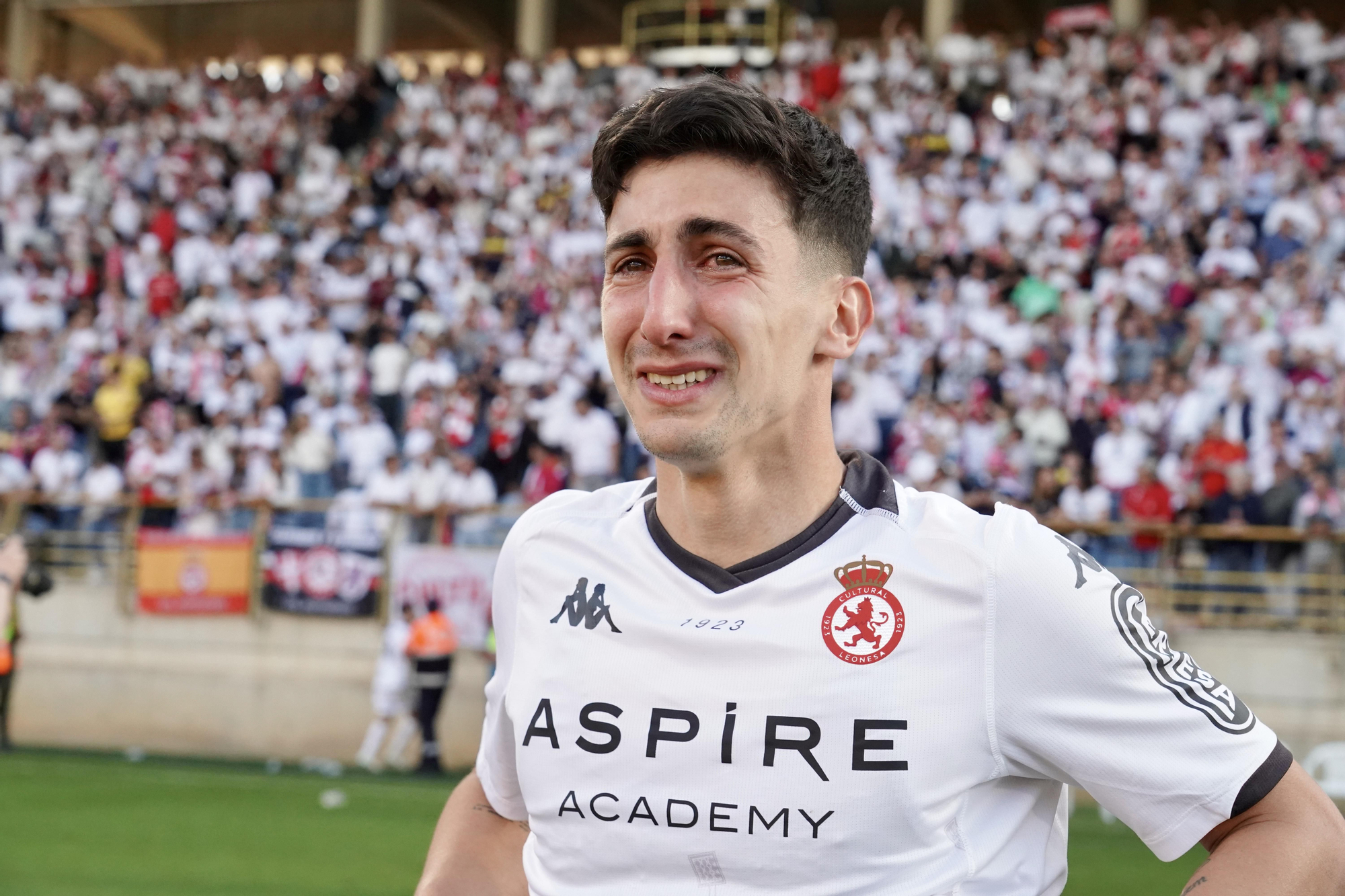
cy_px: 448
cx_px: 672
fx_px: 3063
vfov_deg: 16.6
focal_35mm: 82
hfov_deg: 24.8
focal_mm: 82
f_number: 8
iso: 4000
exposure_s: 1/500
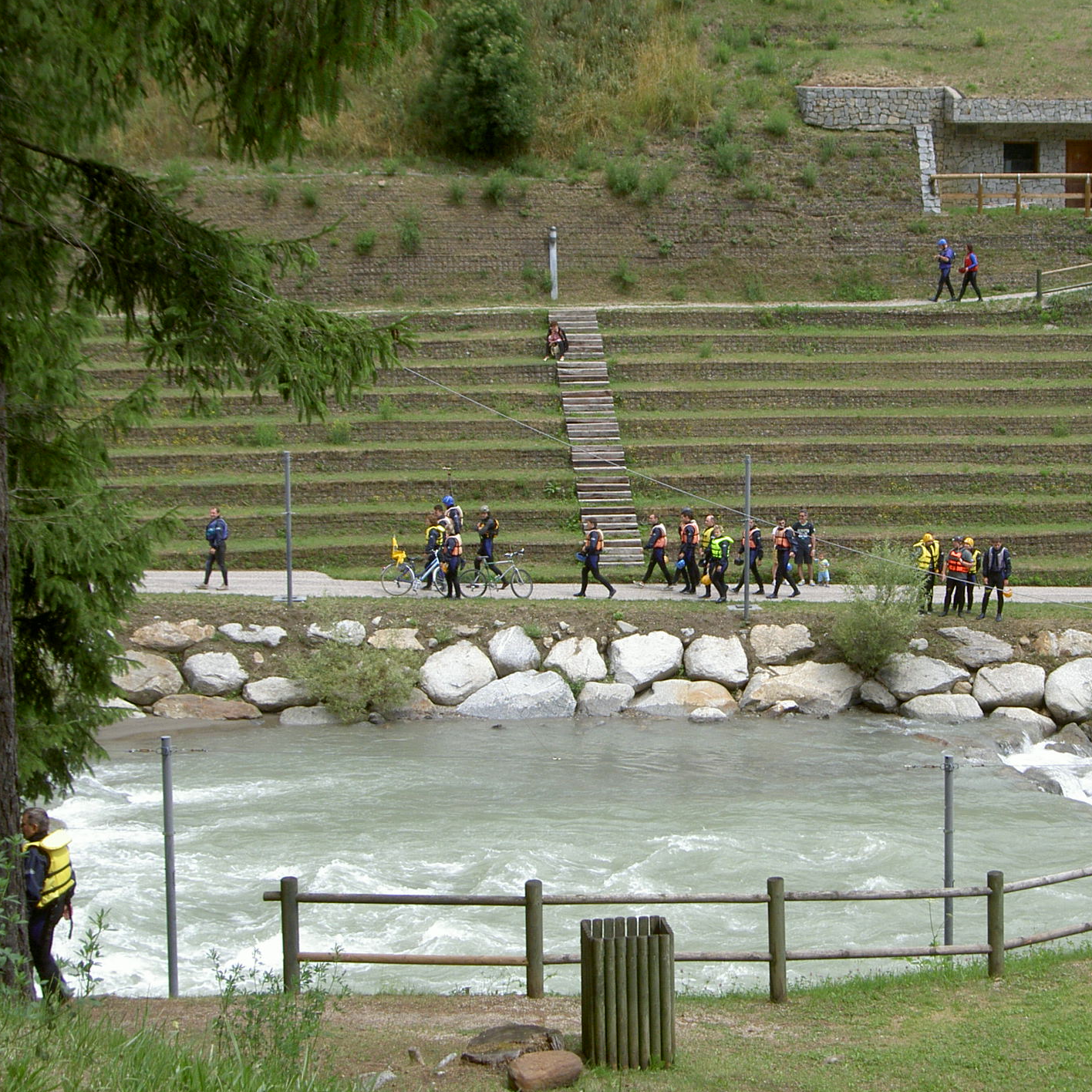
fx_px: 2784
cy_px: 462
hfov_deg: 22.1
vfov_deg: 22.2
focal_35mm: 78
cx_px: 709
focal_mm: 11.3
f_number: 5.5
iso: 50
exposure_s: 1/160
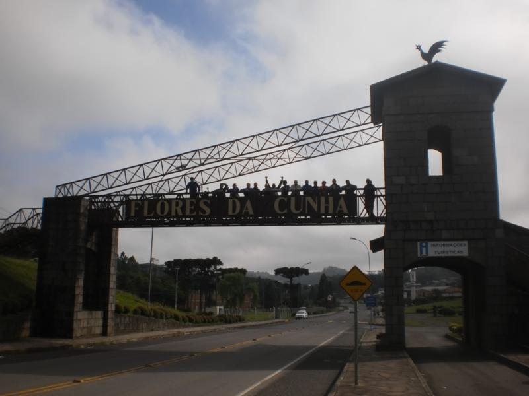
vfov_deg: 39.7
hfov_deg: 51.4
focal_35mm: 36
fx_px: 550
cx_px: 264
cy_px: 198
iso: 100
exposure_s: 1/1600
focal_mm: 6.3
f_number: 4.6
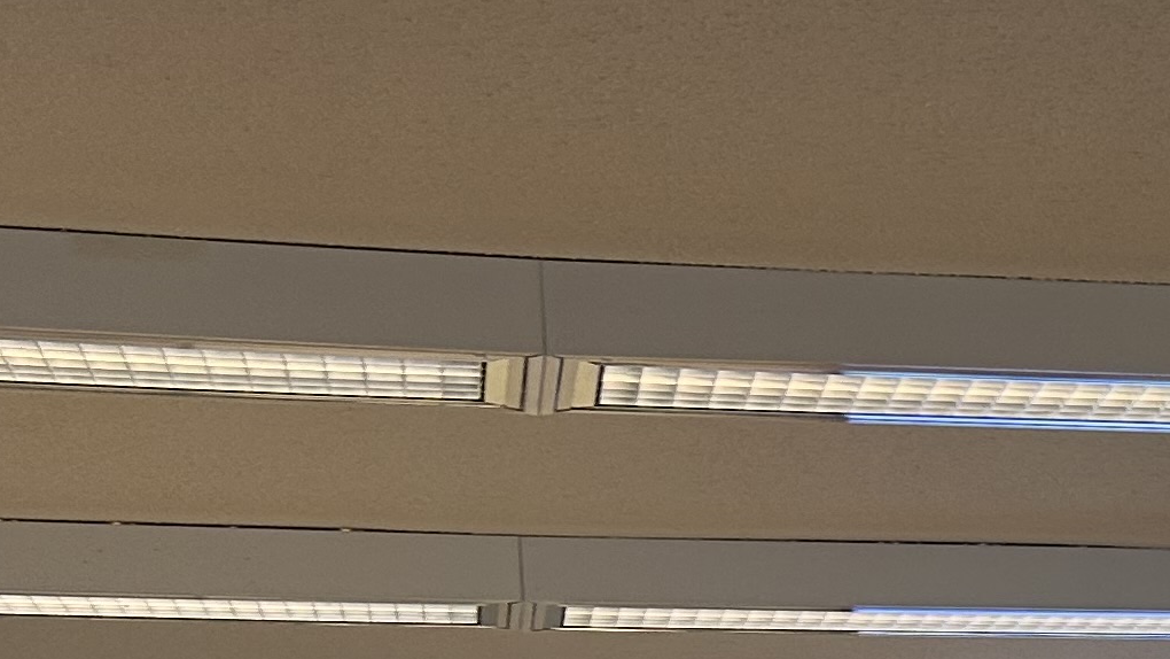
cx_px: 1583
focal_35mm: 112
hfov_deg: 17.7
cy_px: 1355
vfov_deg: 10.0
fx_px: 3475
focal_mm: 5.7
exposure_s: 1/60
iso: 80
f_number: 1.5
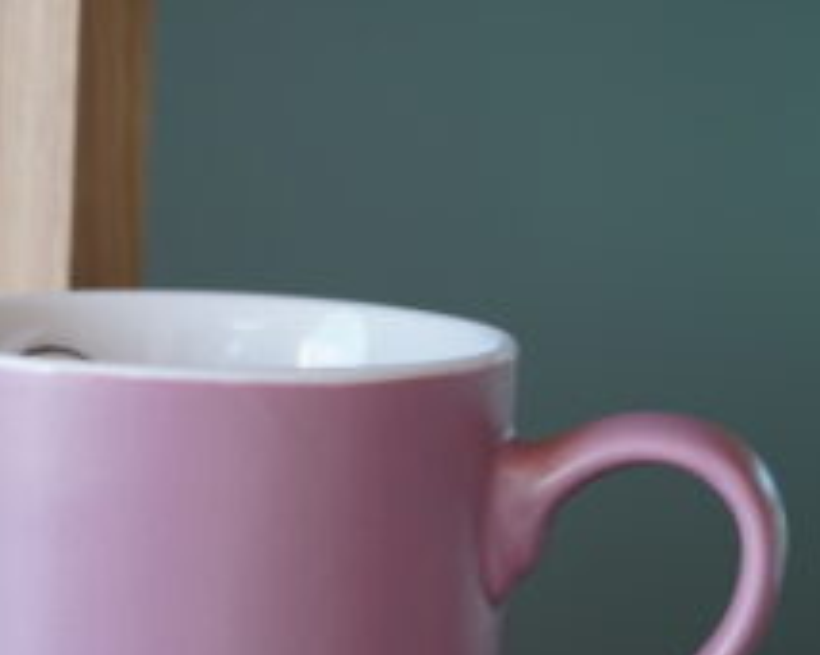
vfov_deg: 10.7
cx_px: -27
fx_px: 3445
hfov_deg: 13.4
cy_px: 728
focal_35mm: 142
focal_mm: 54
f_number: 5
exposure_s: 1/160
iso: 500
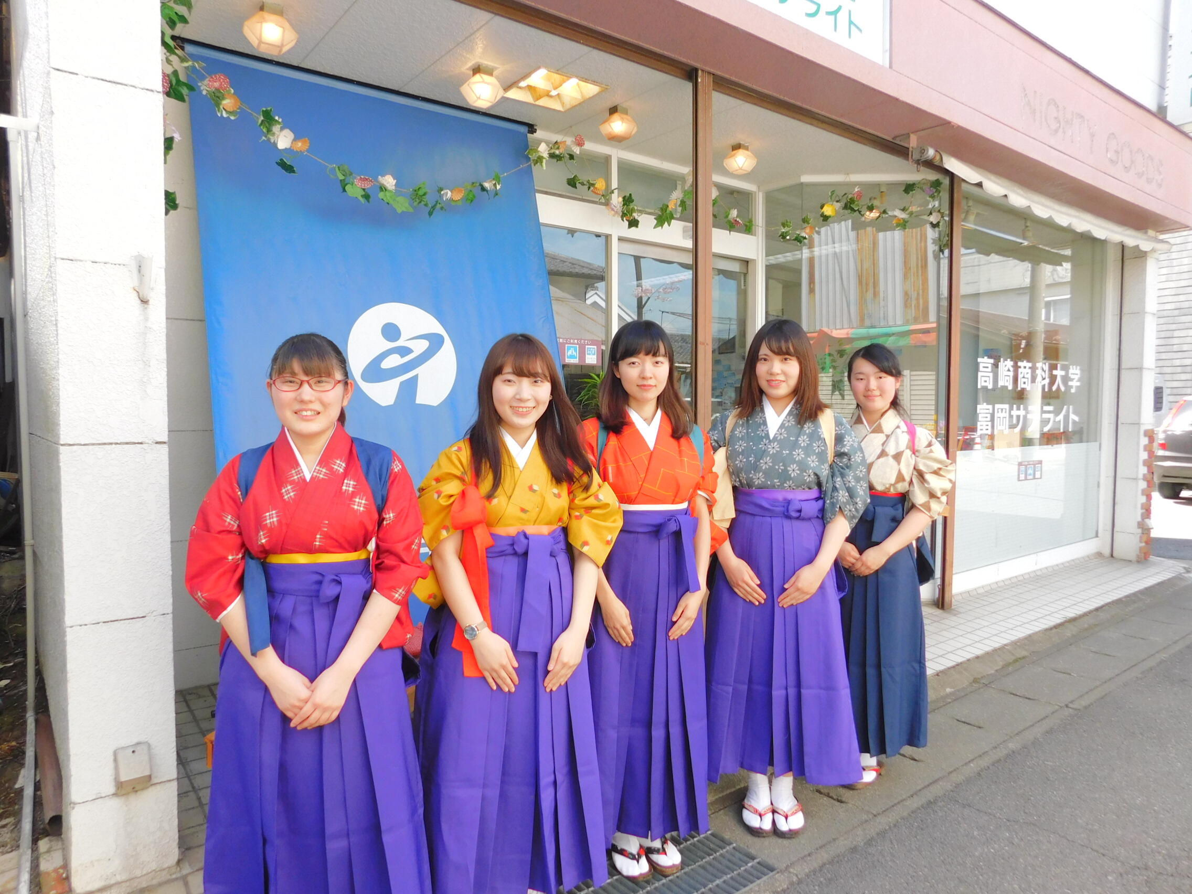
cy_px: 447
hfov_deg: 73.9
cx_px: 596
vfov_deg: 58.9
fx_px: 792
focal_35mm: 23
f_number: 3
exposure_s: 1/250
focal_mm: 4
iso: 125
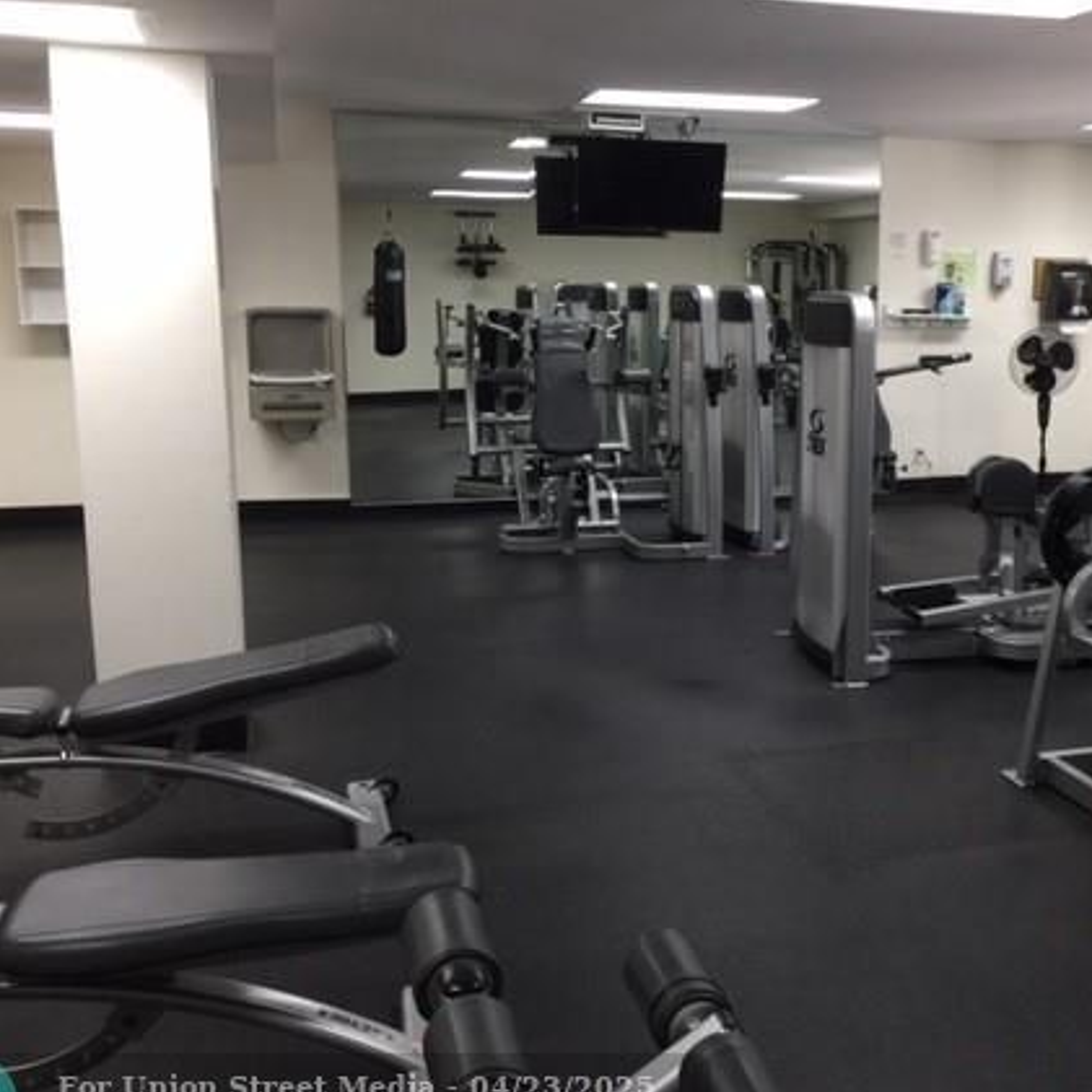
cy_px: 534
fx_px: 1392
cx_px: 744
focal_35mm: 39
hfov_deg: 42.2
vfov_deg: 42.8
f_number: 2.2
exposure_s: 1/15
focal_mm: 4.15
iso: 40
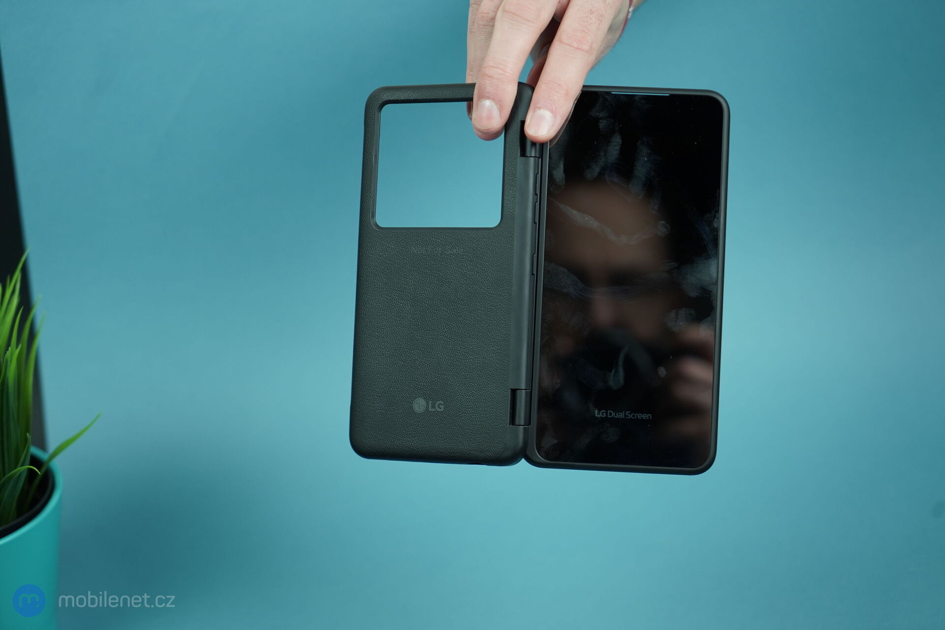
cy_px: 315
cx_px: 472
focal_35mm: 70
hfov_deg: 28.8
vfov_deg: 19.5
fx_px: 1837
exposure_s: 1/200
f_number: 4
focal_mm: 70
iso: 640
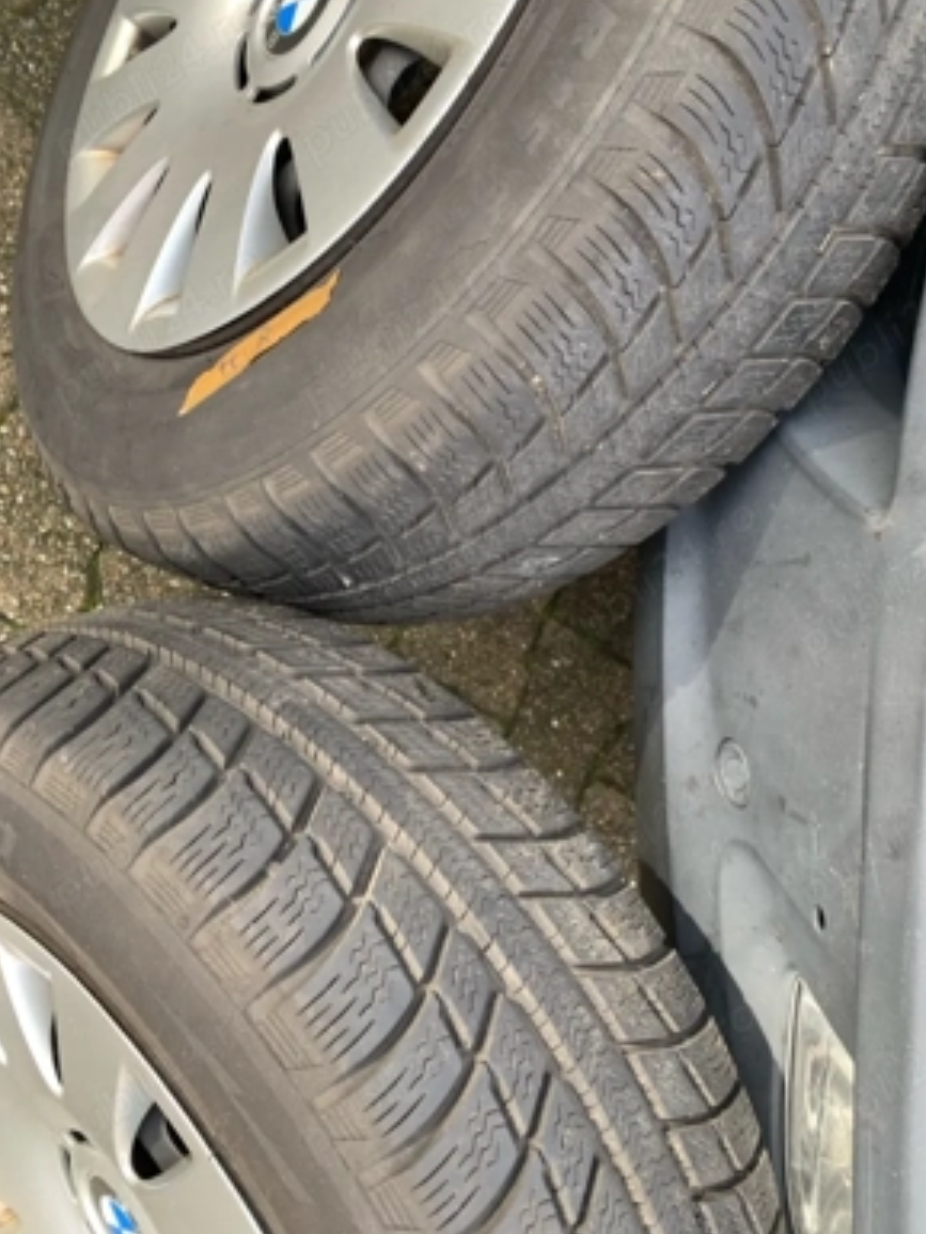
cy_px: 619
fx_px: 962
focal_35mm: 27
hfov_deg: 51.4
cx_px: 468
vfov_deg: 65.3
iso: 40
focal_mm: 4.25
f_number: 1.8
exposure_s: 1/121
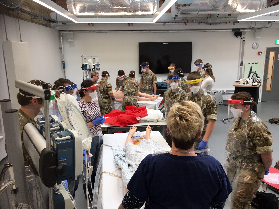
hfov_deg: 61.7
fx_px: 234
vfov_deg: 48.2
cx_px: 140
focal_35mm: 29
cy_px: 104
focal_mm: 4.15
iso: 32
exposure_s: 1/33
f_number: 2.2
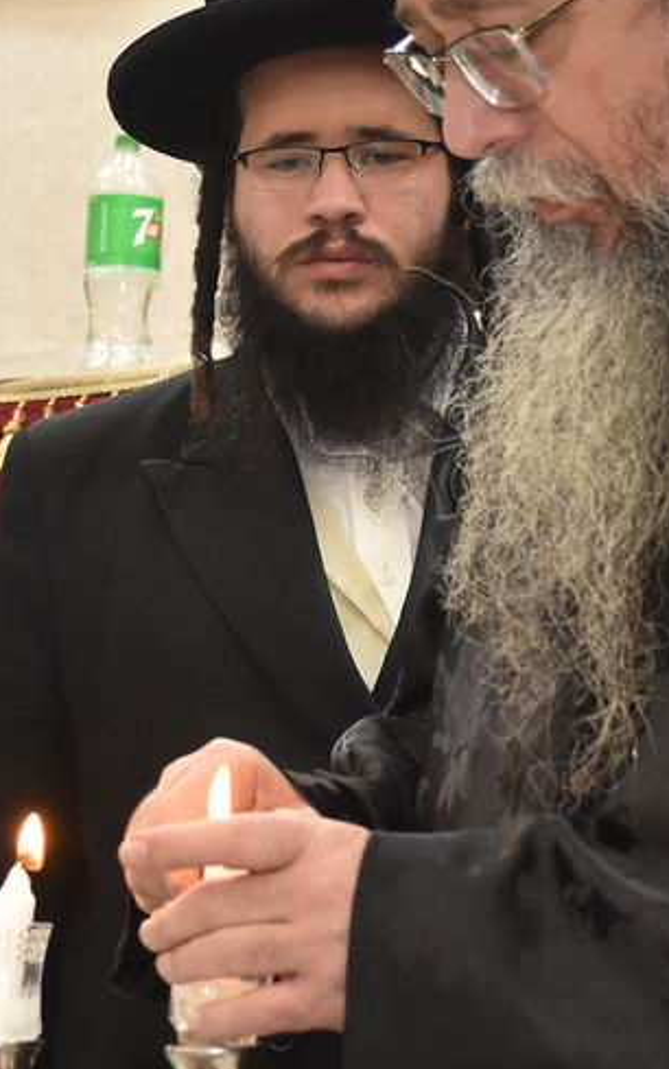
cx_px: 407
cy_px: 341
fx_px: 4080
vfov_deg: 14.9
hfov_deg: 9.4
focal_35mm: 140
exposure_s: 1/80
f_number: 5.6
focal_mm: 32
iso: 1000
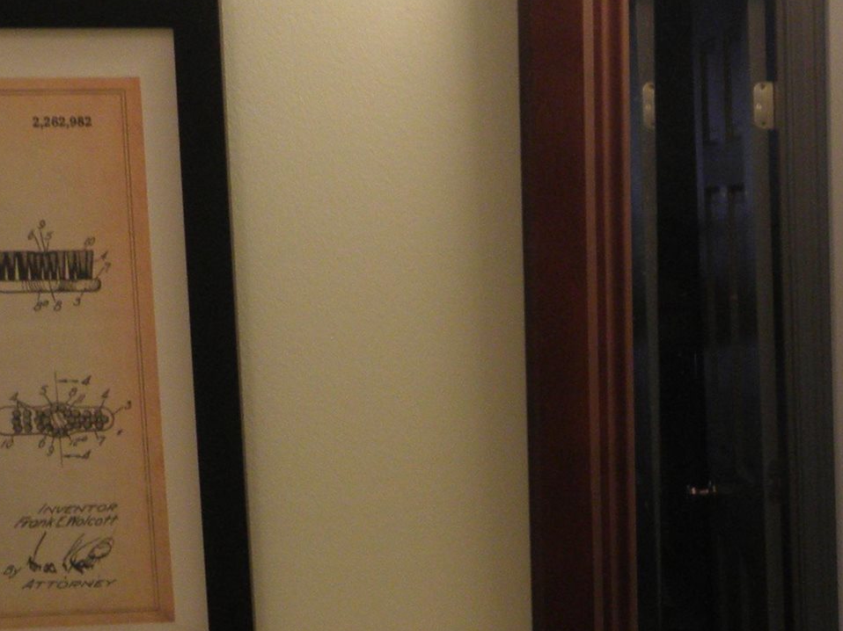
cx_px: 971
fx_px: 2264
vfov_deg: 15.5
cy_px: 695
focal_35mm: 93
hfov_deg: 20.0
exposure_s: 1/25
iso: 125
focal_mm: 5.16
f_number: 2.9
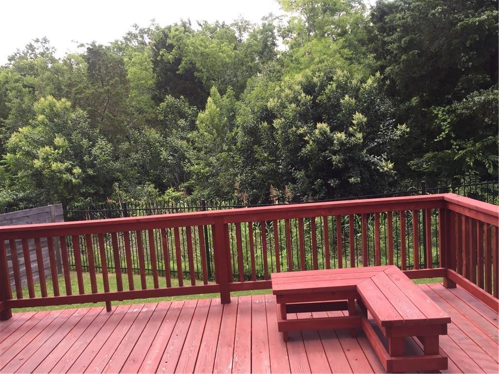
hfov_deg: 61.7
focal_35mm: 29
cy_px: 187
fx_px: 418
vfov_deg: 48.2
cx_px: 250
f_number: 2.2
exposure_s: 1/430
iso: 32
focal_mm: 4.15
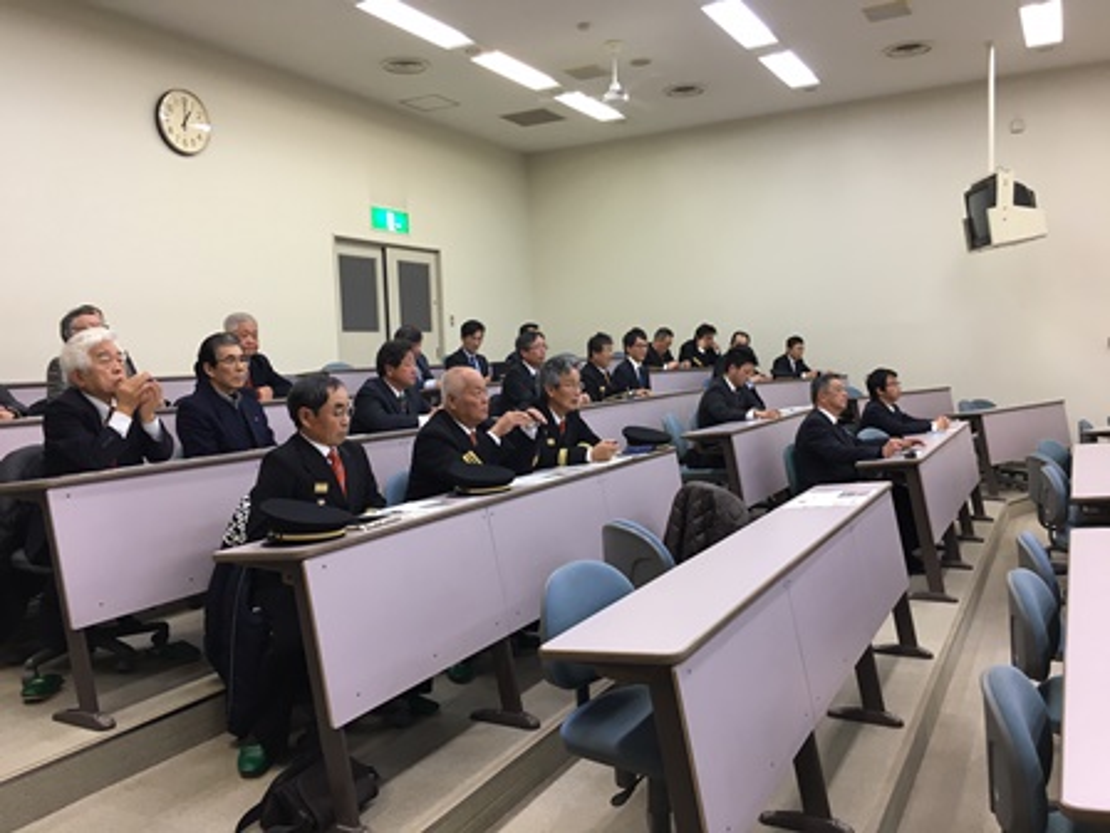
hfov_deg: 61.7
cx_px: 555
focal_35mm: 29
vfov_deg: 48.2
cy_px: 416
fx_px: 930
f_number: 2.2
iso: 50
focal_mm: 4.15
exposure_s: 1/30
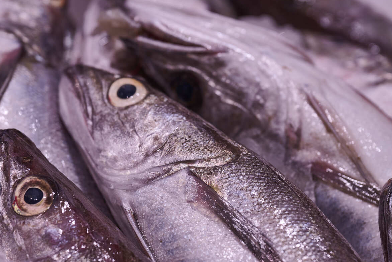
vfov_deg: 7.0
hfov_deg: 10.4
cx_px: 158
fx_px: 2145
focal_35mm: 197
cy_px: 163
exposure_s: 1/250
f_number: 6.3
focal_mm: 120
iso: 100
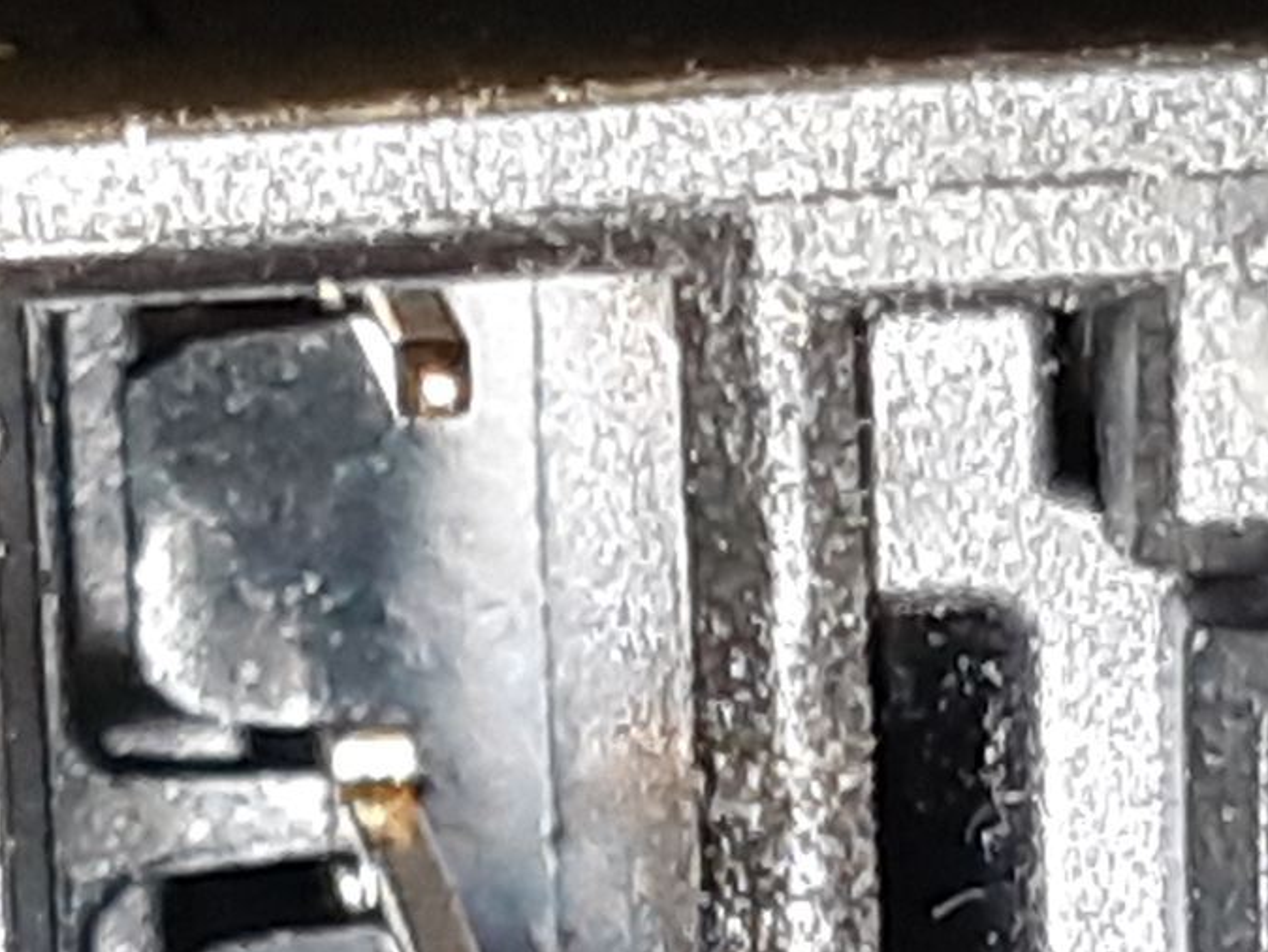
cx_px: 689
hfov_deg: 24.7
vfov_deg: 18.2
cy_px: 929
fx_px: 2895
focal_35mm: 79
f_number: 1.7
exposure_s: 1/50
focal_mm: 3.93
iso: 125
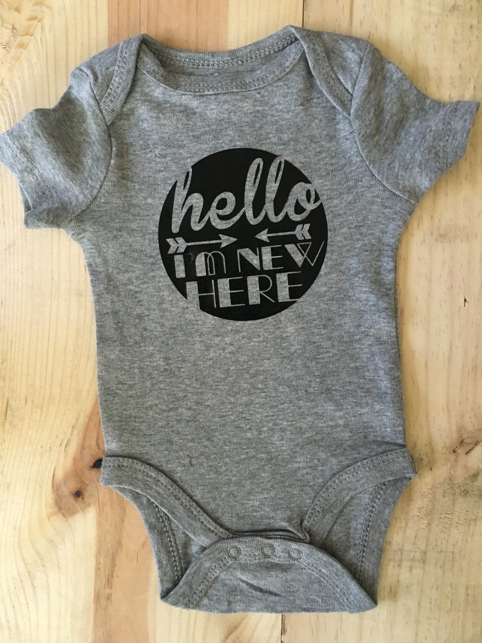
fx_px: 538
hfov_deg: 48.2
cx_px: 241
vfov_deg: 61.7
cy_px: 322
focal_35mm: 29
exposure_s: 1/30
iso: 200
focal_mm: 4.15
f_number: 2.2
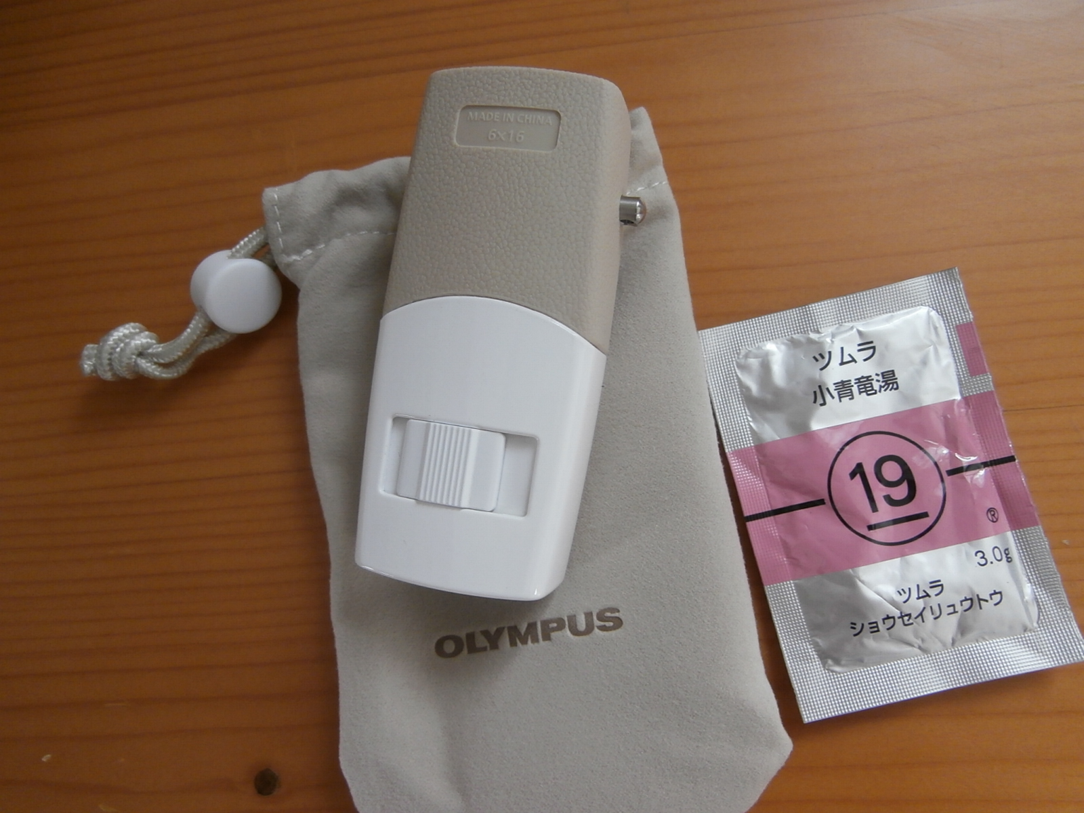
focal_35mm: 24
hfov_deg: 71.6
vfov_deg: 56.8
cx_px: 542
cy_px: 406
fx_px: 752
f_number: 3
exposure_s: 1/50
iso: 200
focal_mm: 4.2
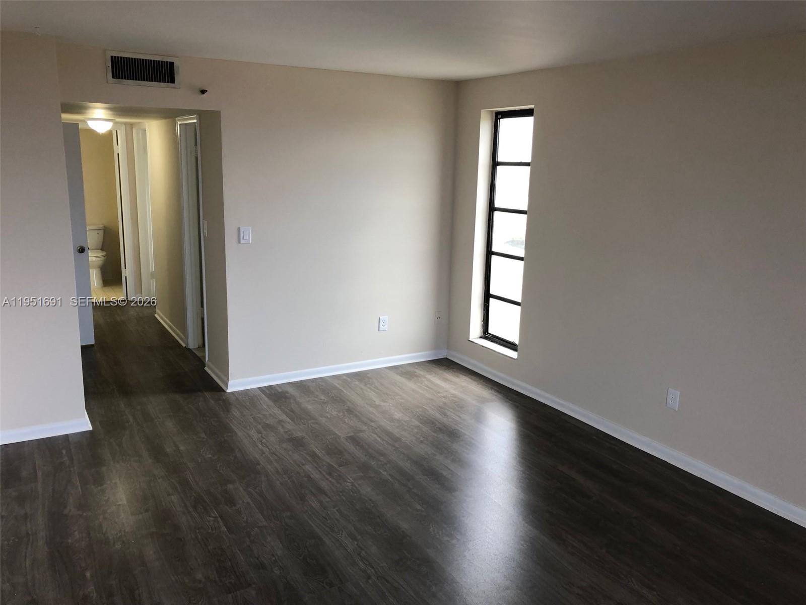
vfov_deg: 49.7
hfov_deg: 63.4
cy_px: 302
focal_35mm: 28
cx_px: 403
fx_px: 652
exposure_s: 1/40
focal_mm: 3.99
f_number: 1.8
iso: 25
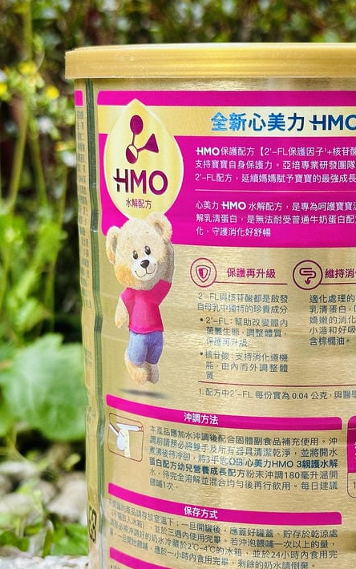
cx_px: 296
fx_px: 1334
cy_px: 355
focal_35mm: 86
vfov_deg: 24.0
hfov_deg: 15.1
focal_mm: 6.86
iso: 50
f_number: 1.78
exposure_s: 1/121
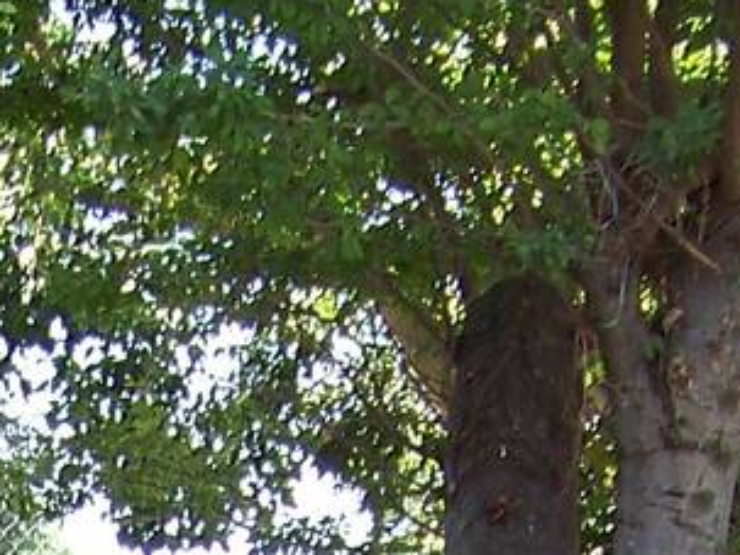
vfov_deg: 7.3
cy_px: 1328
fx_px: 4060
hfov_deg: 10.3
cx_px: -83
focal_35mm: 190
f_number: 2.8
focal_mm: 5.85
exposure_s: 1/100
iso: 64
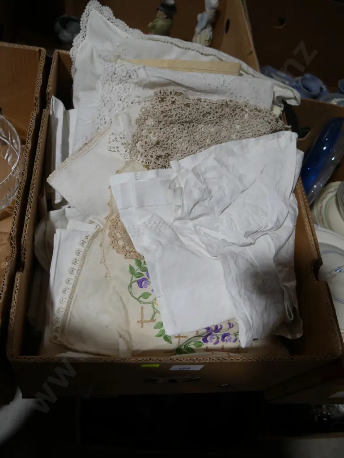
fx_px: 397
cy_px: 229
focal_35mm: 30
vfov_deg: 59.9
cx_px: 172
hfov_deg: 46.8
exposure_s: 1/125
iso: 200
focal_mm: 15
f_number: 4
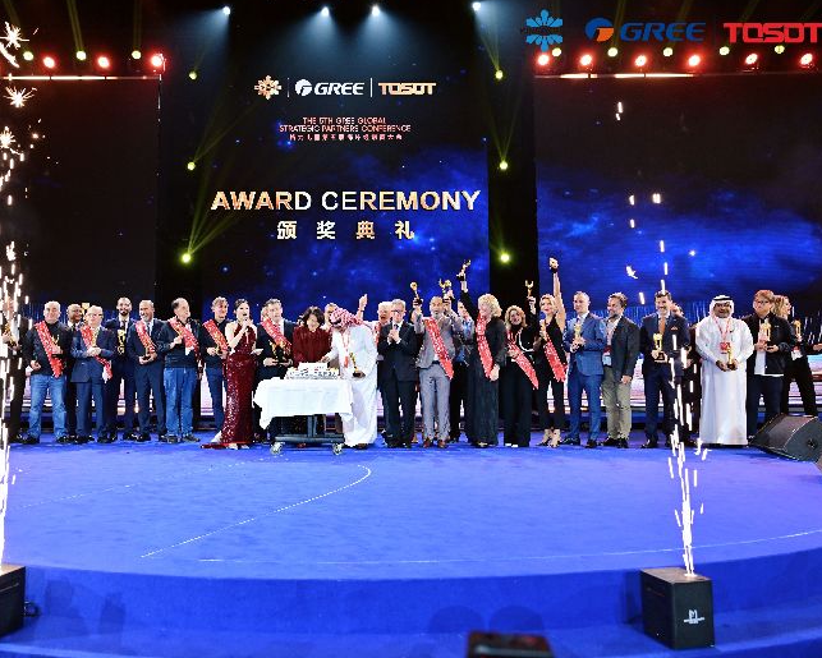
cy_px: 324
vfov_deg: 51.6
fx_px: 681
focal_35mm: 28
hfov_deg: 61.8
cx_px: 337
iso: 250
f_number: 3.5
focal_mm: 24
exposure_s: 1/200
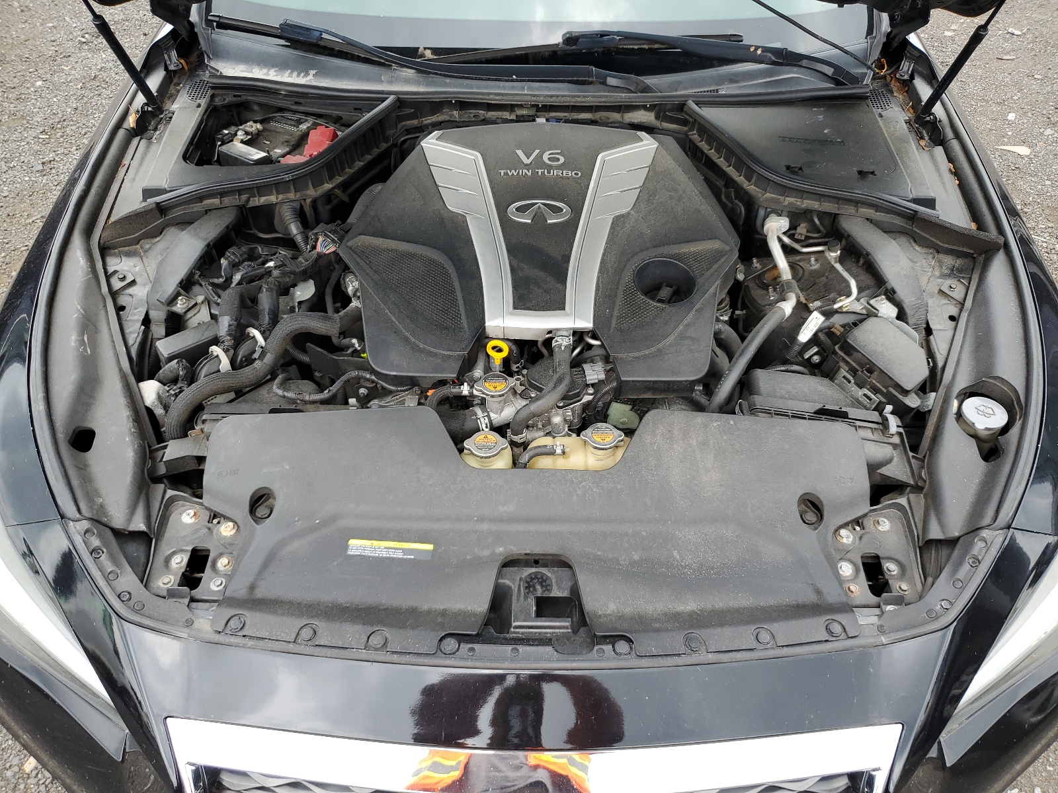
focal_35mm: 26
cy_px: 396
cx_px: 529
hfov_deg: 67.3
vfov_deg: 53.1
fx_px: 795
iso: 50
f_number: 1.5
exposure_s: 1/149
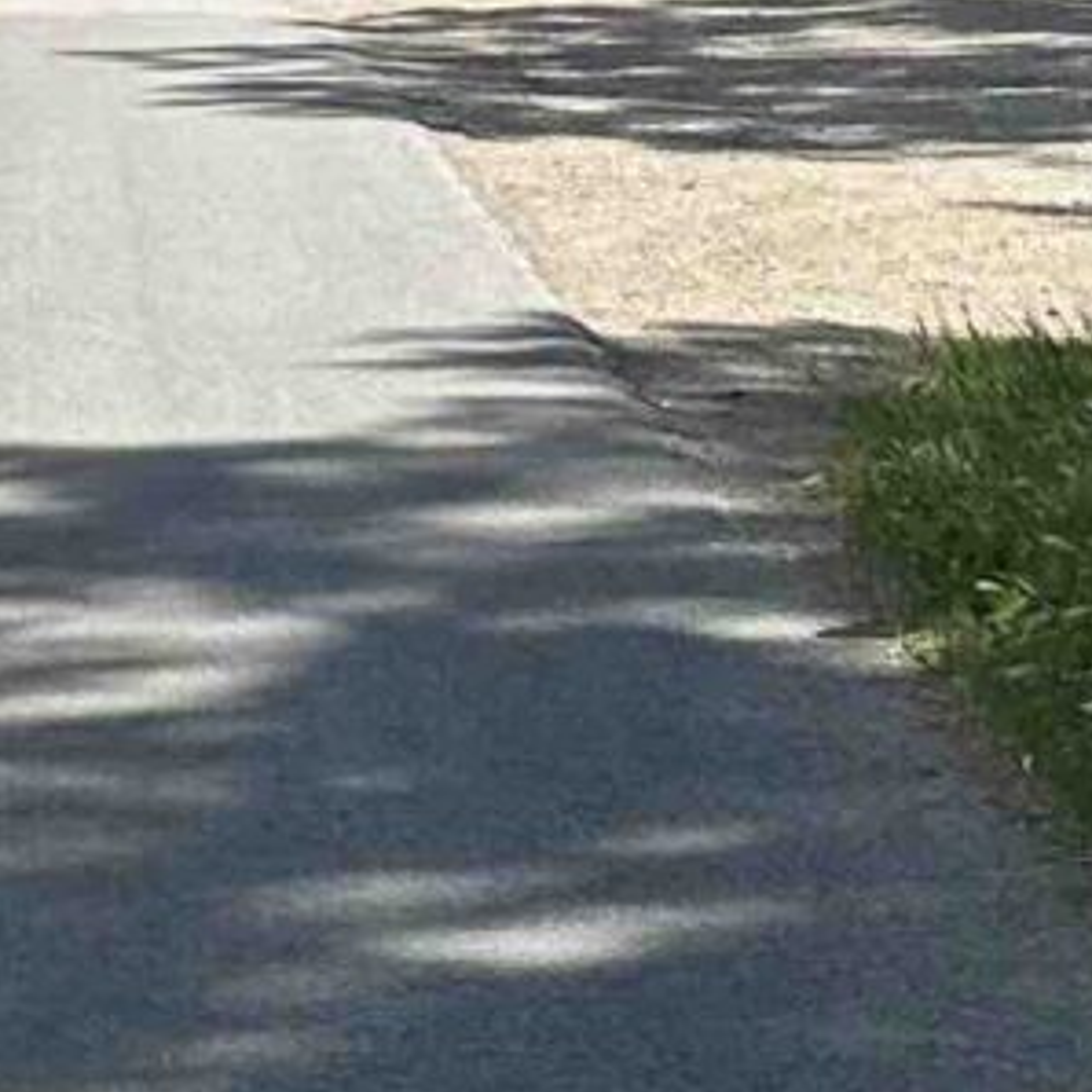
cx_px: -473
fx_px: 6496
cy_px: 48
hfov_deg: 9.4
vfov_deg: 9.6
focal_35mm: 182
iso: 80
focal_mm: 6.86
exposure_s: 1/2967
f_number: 1.78
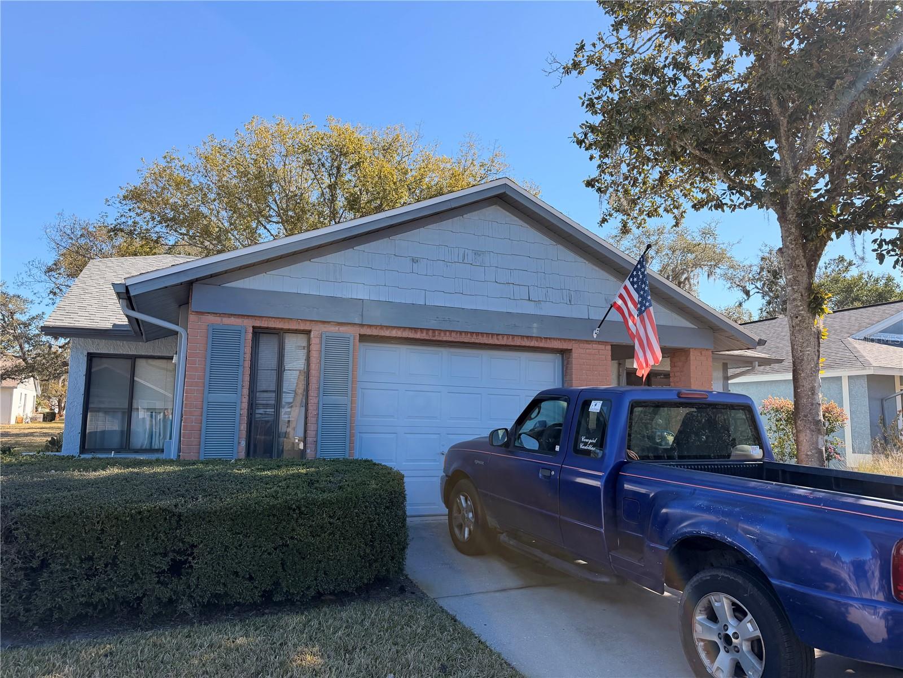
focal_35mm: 24
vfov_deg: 56.8
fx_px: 626
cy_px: 339
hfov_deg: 71.6
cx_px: 452
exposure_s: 1/2169
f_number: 1.78
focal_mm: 6.76
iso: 100
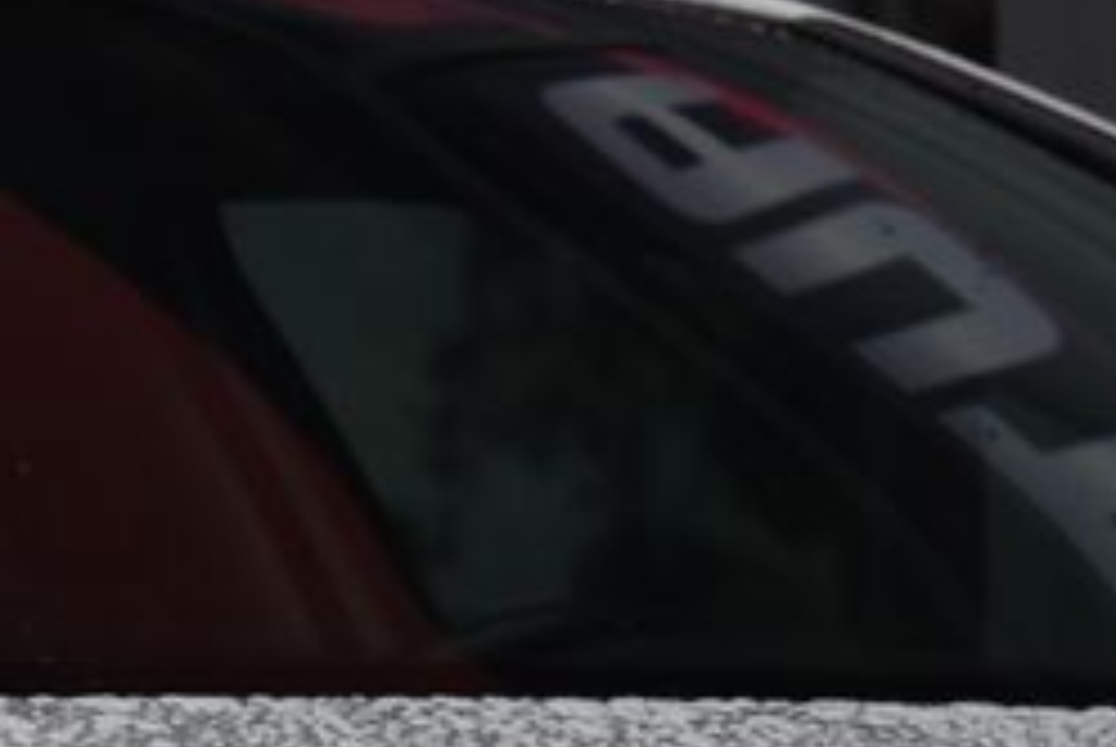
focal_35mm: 495
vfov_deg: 2.8
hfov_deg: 4.1
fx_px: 15363
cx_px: -436
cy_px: 1296
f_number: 9
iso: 500
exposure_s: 1/320
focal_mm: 120
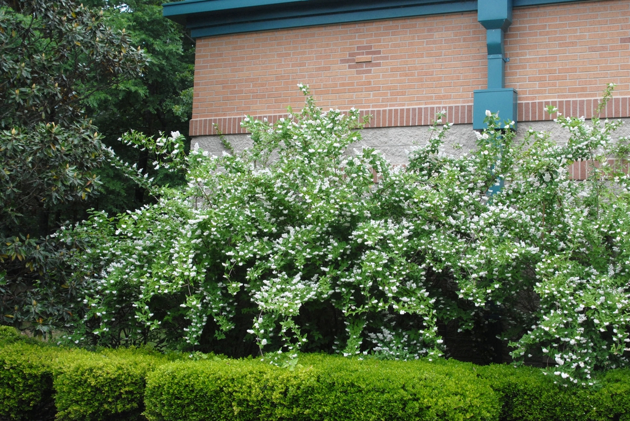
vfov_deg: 28.1
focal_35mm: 48
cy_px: 210
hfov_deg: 41.1
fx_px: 841
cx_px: 315
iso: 400
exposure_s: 1/250
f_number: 8
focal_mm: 32
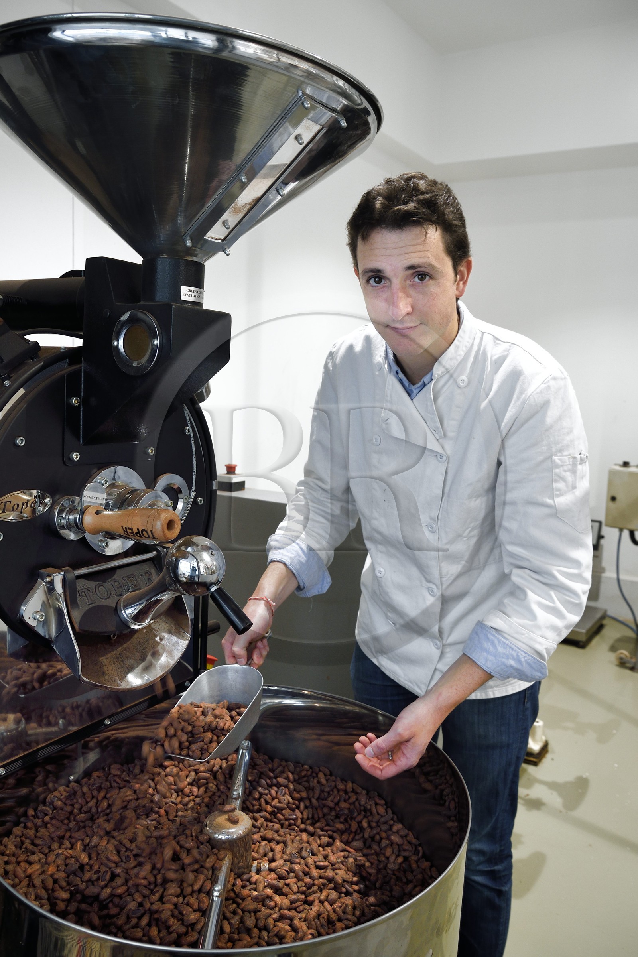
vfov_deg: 63.7
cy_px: 478
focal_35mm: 29
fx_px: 771
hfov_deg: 45.0
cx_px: 319
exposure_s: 1/50
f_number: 6.3
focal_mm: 29
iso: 800
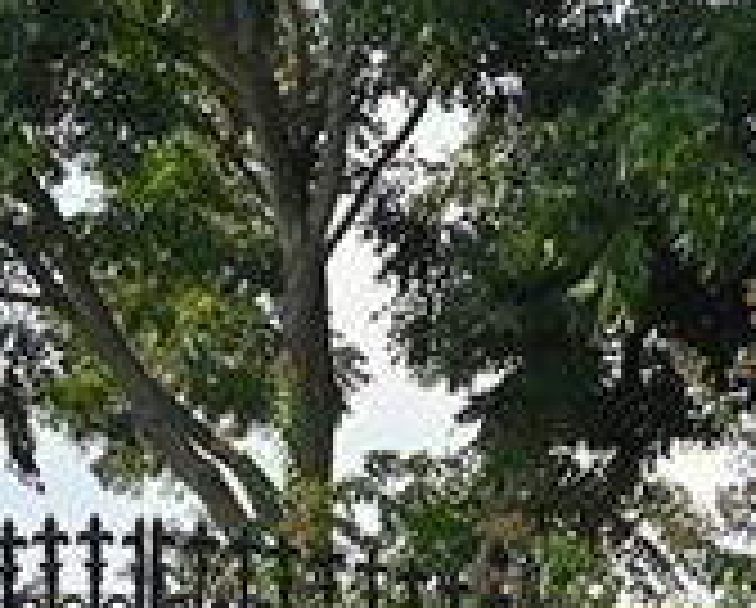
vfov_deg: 5.4
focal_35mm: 285
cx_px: 454
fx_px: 6388
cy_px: 1119
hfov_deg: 6.8
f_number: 10
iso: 200
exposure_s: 1/200
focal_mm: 50
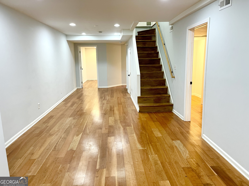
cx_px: 124
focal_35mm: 25
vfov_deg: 54.9
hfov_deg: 69.4
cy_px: 93
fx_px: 180
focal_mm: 5.1
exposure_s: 1/60
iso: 160
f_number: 1.6
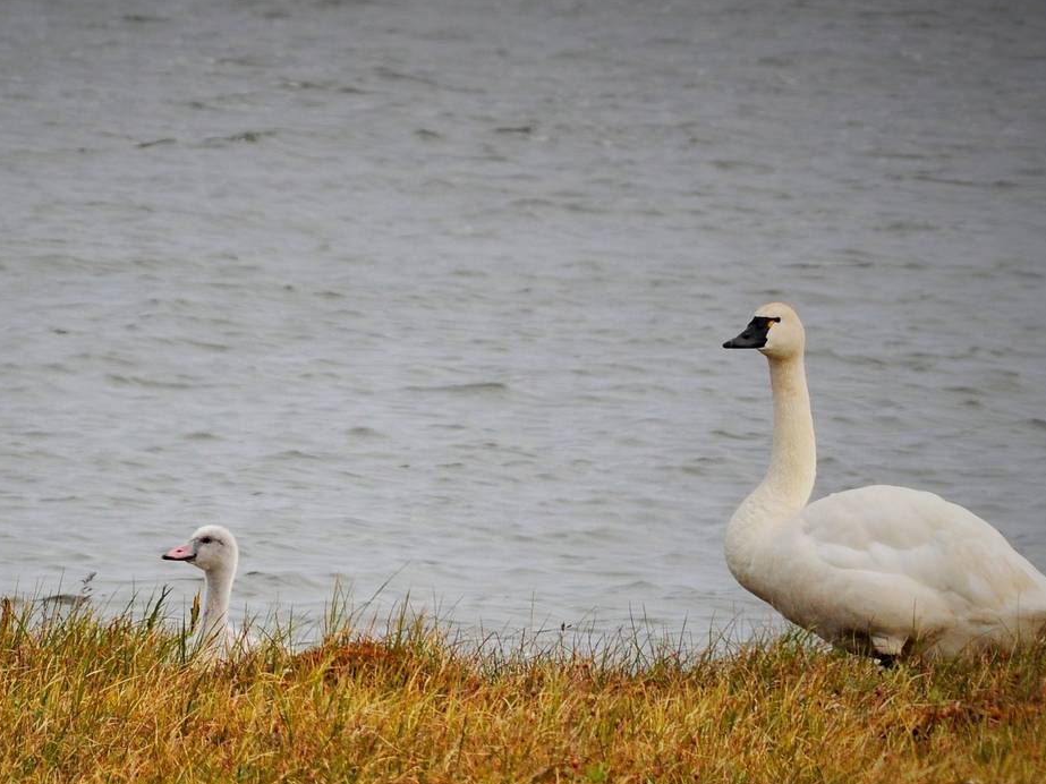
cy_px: 559
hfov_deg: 4.1
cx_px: 320
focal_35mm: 487
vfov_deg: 3.1
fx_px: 14709
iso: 280
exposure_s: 1/250
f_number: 10
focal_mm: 195
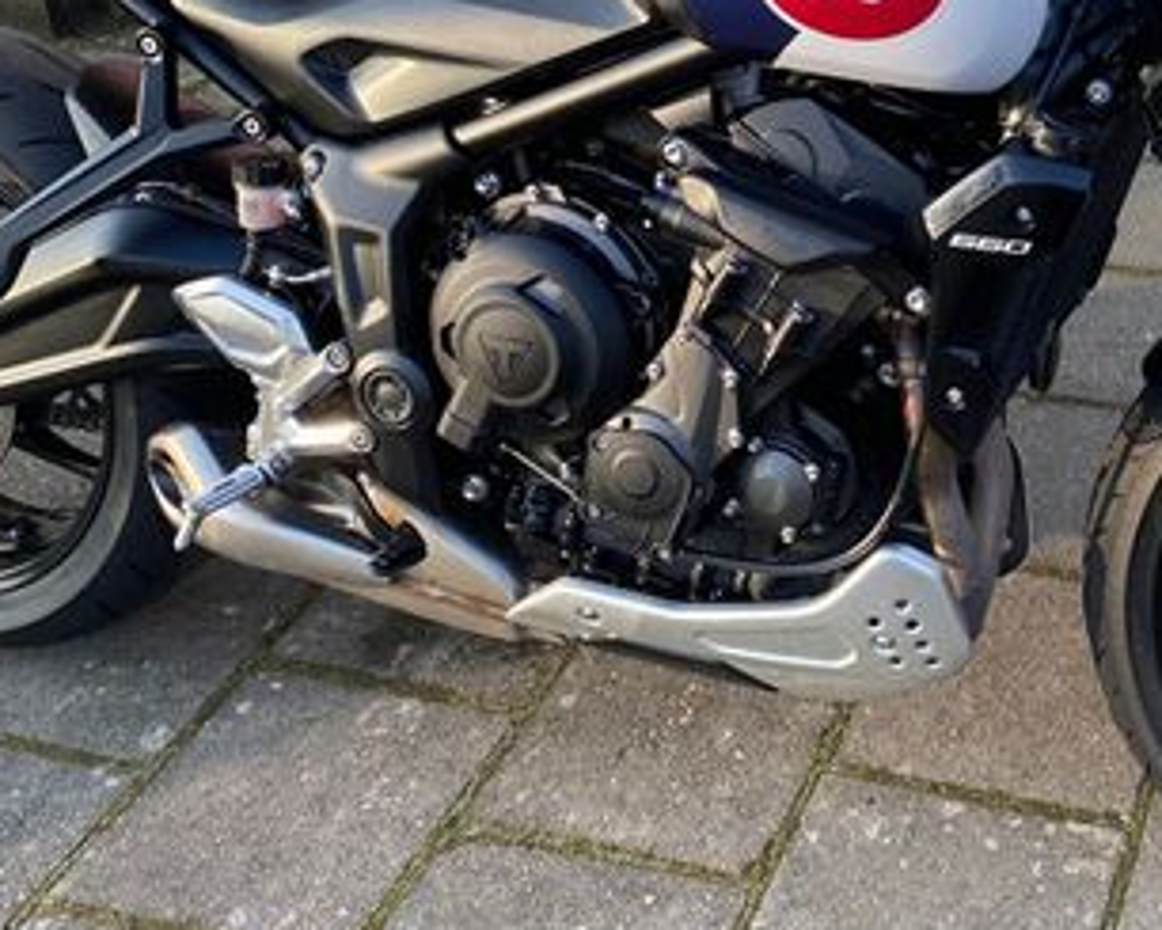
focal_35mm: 53
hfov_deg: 33.4
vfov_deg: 28.0
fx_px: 1823
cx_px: 1052
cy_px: 175
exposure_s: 1/262
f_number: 1.8
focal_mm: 4.25
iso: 32
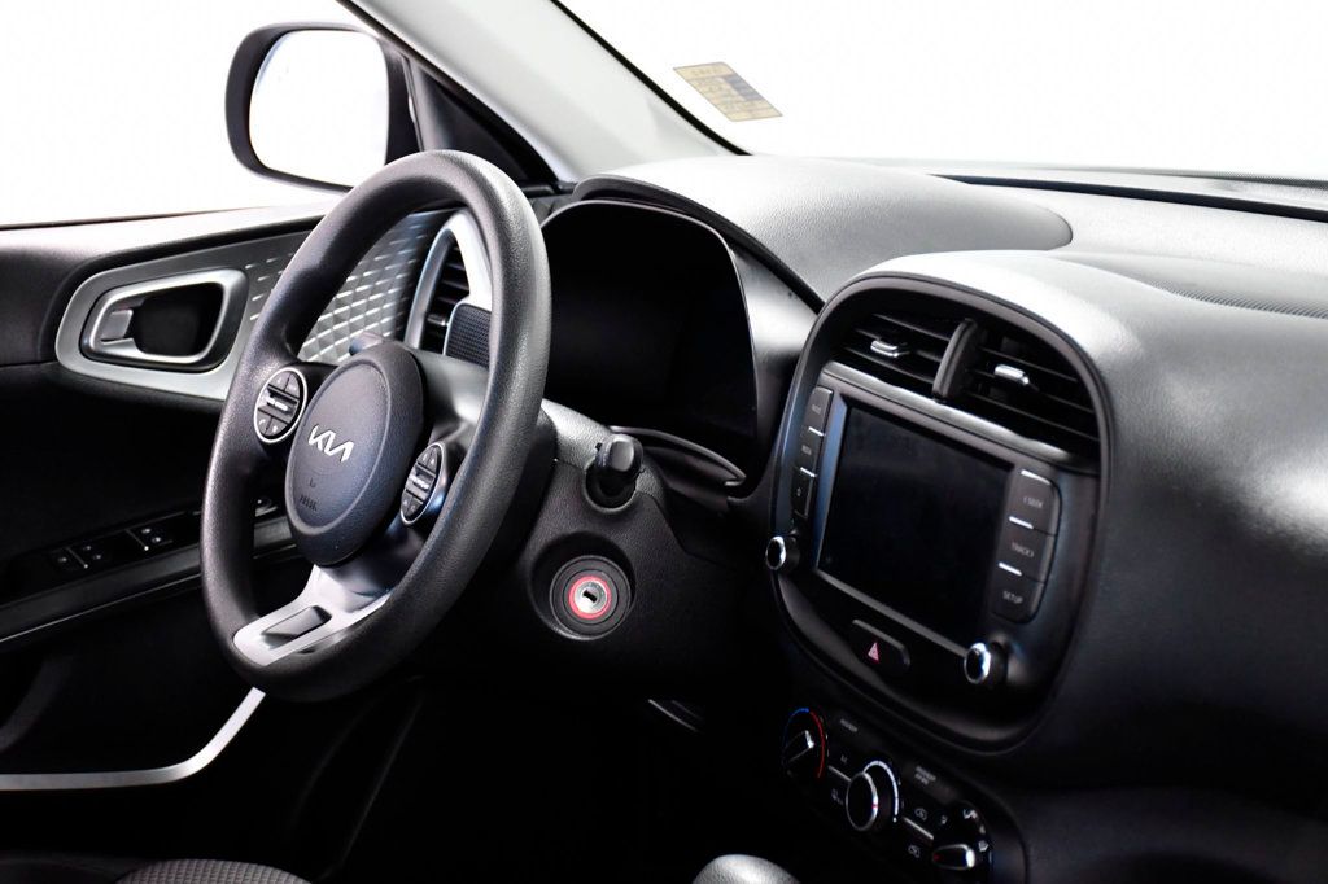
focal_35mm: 75
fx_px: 2766
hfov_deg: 27.0
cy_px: 442
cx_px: 664
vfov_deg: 18.2
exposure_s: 1/100
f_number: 4.8
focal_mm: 50
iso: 2500
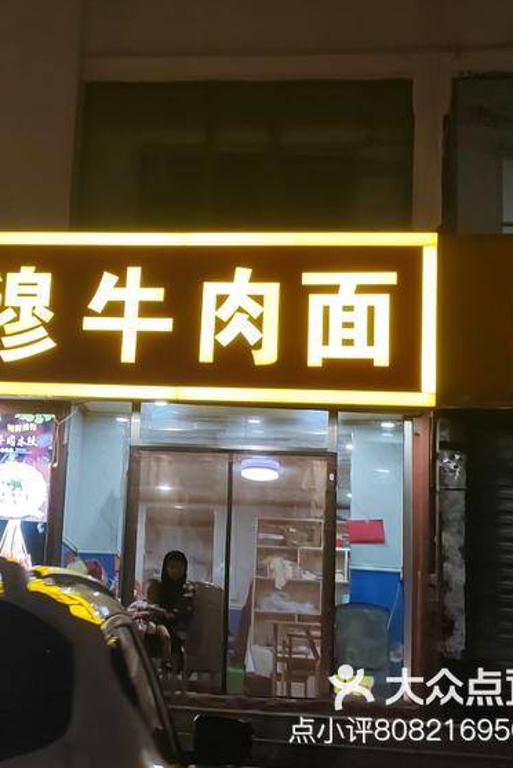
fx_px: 1494
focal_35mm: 70
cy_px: 384
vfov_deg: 28.8
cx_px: 52
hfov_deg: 19.1
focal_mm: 6.14
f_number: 1.8
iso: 640
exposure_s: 1/100
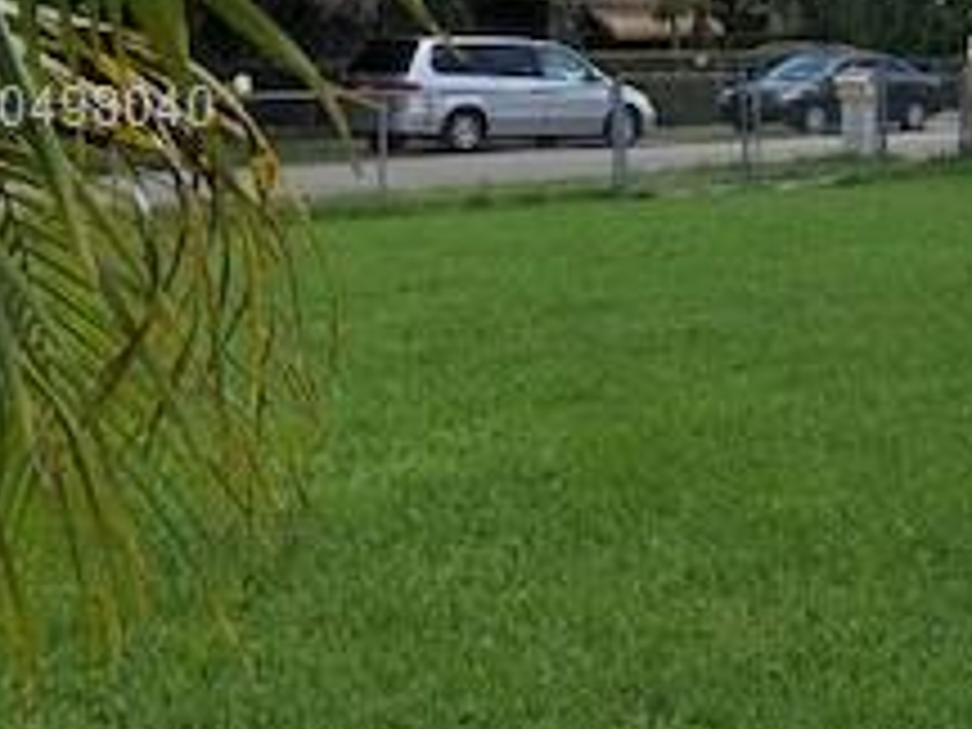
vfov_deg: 17.6
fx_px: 2331
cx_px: 1359
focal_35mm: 83
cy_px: 112
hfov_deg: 20.8
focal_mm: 3.99
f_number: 1.8
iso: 20
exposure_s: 1/1736
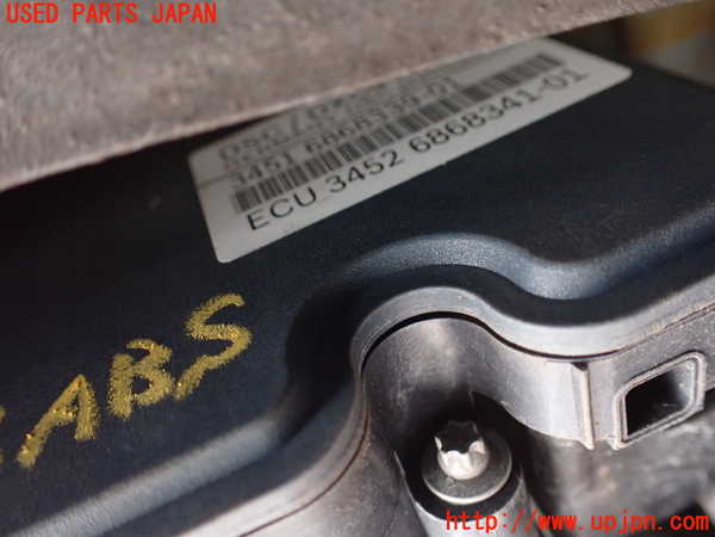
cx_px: 358
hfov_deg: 60.0
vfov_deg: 46.8
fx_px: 620
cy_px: 268
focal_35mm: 30
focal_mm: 5.4
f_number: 2.3
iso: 800
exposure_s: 1/80
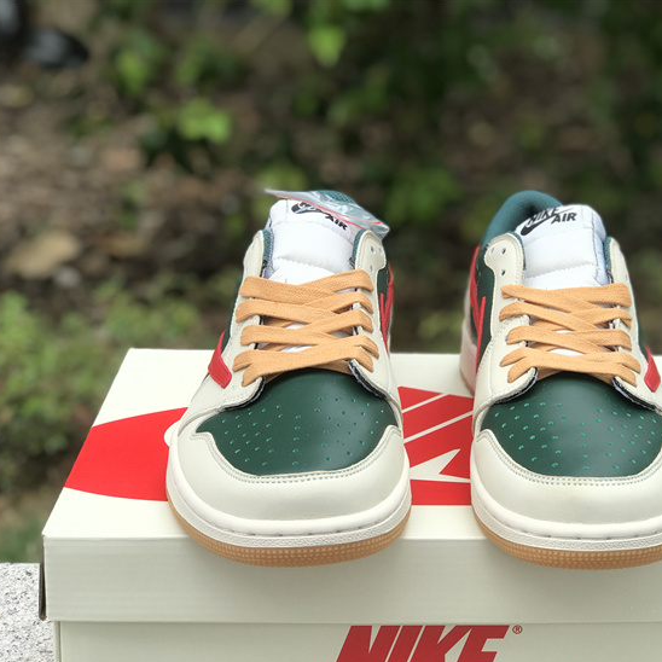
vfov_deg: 25.4
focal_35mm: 68
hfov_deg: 25.3
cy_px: 333
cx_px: 430
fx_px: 1471
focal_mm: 6.6
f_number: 2.8
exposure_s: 1/100
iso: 20
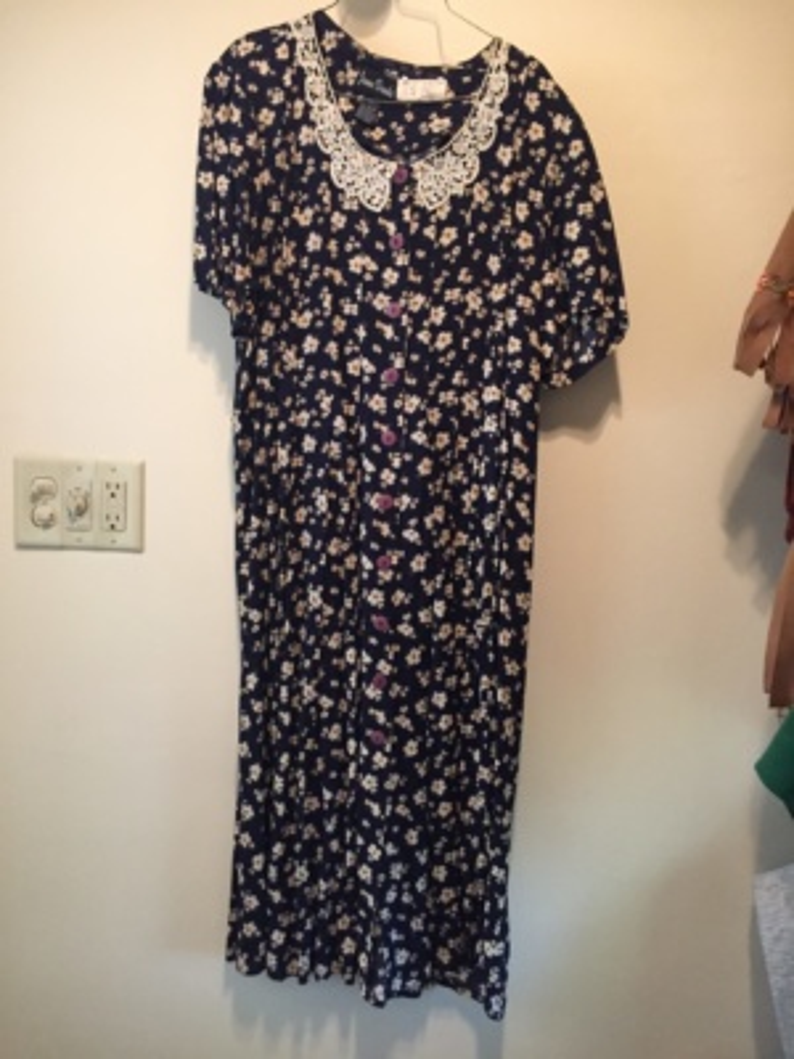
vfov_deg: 61.7
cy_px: 530
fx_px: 887
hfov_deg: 48.2
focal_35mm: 29
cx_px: 397
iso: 250
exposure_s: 1/30
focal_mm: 4.15
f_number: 2.2
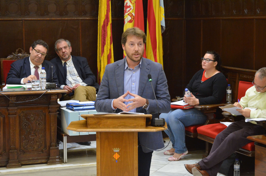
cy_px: 88
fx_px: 608
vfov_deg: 16.5
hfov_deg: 24.7
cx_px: 133
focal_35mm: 82
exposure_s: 1/25
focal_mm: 55
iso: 3200
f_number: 5.6
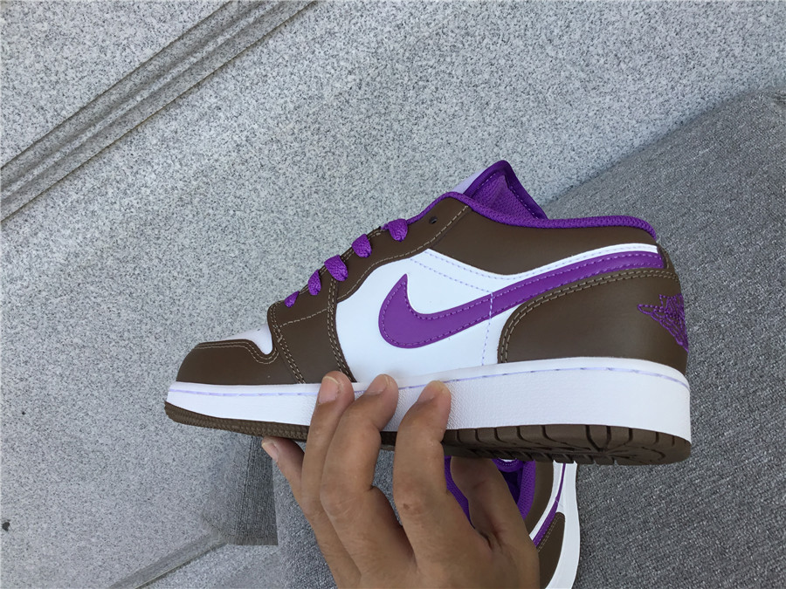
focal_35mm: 31
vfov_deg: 45.4
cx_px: 393
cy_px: 294
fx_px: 704
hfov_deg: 58.4
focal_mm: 3.3
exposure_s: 1/341
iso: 25
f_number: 2.4
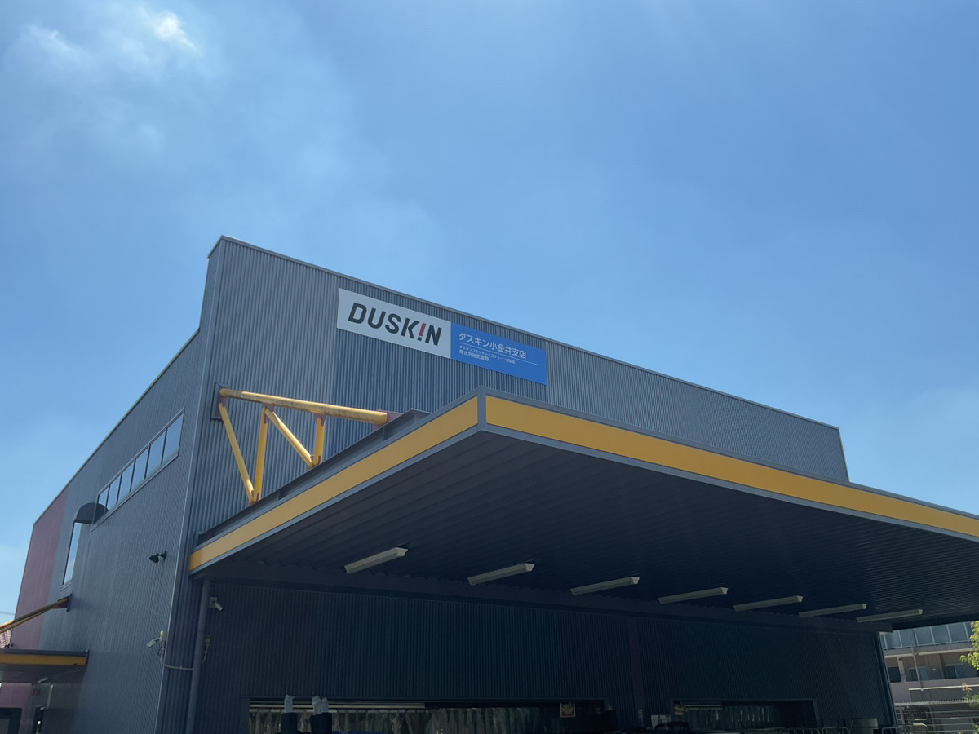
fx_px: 820
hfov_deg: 61.7
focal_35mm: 29
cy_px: 367
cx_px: 490
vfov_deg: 48.2
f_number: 1.8
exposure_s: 1/2667
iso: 16
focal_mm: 3
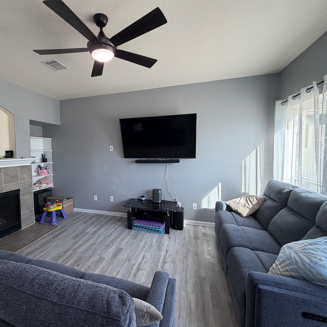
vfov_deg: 84.0
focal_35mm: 17
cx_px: 130
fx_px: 182
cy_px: 162
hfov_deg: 82.9
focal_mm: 2.22
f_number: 2.2
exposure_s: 1/120
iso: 125
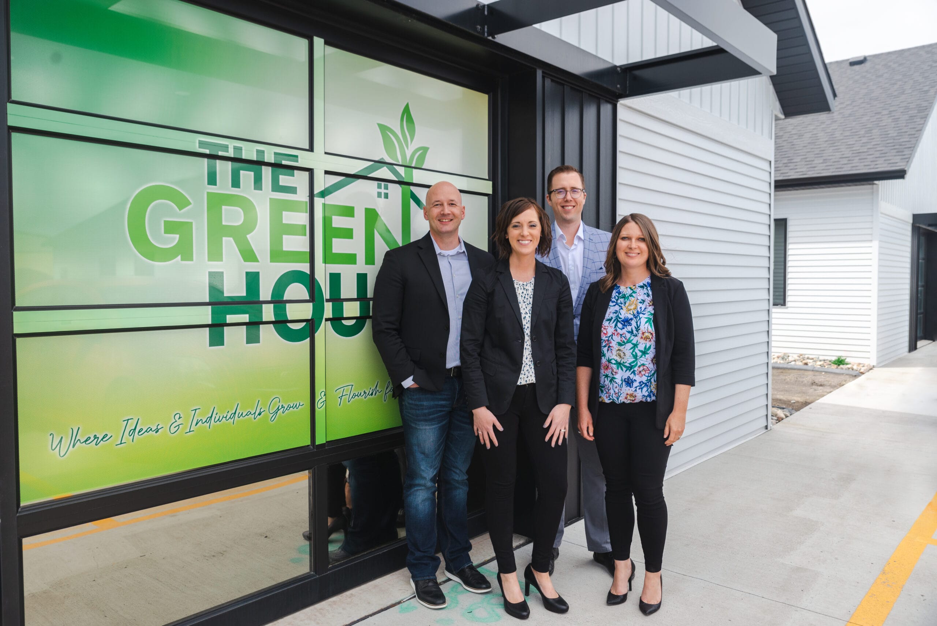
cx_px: 468
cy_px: 313
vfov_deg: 43.6
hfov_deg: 61.9
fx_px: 781
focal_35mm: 30
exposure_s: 1/640
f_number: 6.3
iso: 200
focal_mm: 30
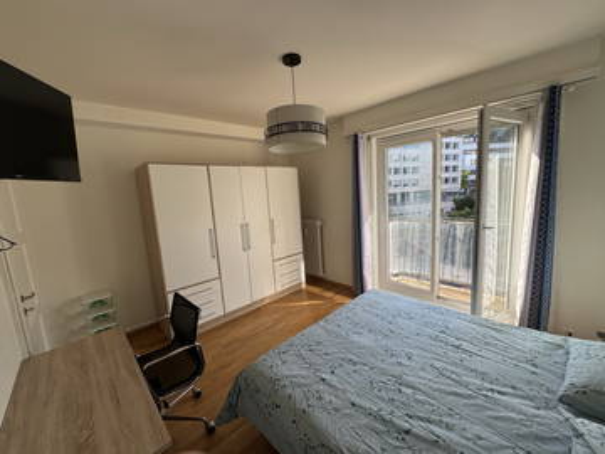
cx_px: 302
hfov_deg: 102.1
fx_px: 245
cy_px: 227
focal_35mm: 14
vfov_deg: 85.7
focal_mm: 2.22
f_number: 2.2
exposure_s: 1/291
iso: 40
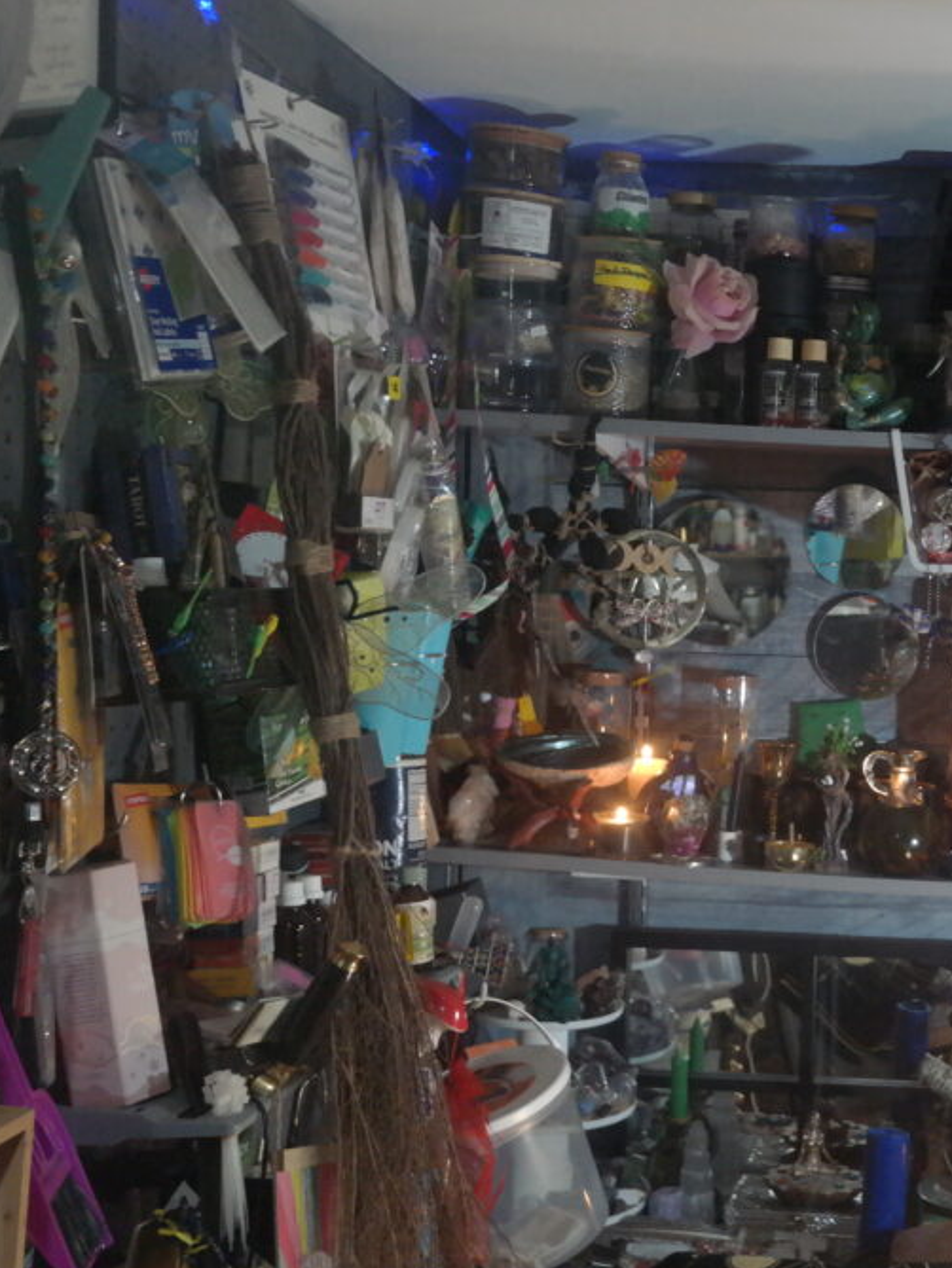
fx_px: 1943
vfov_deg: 36.2
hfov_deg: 26.2
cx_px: 929
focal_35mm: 53
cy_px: 643
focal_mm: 24
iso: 3200
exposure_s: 1/100
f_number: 3.5
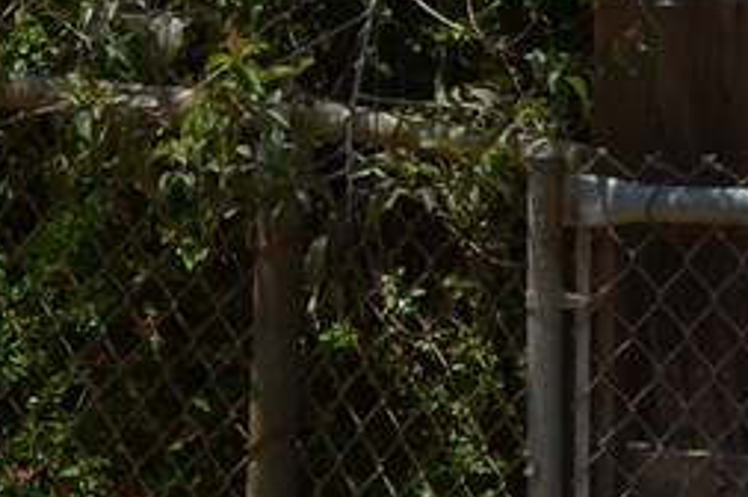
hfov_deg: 2.6
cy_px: 1080
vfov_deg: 1.7
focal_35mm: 805
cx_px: 1257
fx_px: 16708
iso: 200
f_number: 7.1
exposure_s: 1/800
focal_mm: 85
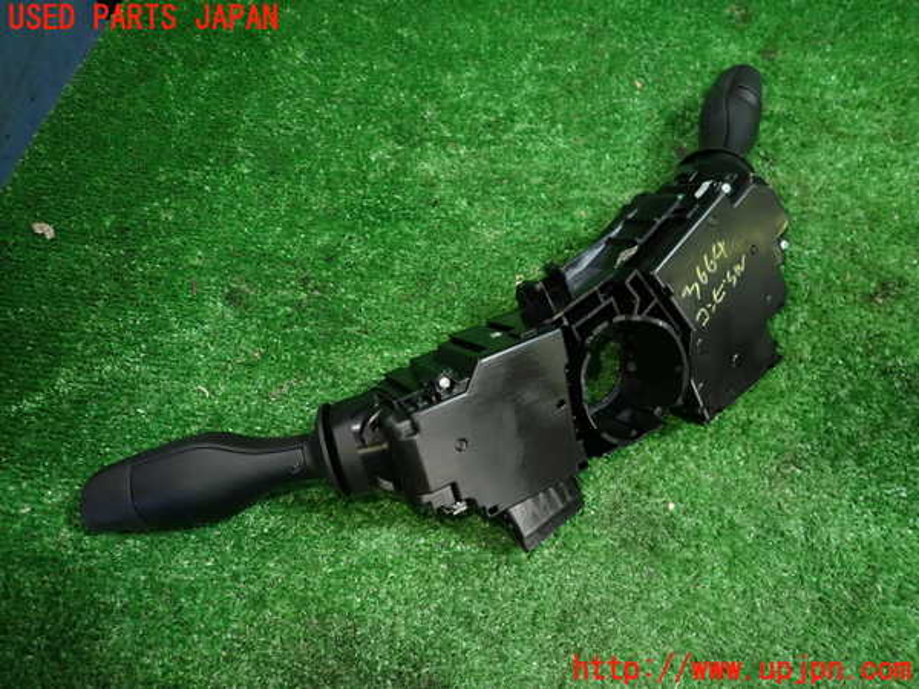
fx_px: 664
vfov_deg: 54.9
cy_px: 344
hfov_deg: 69.4
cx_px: 460
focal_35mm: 25
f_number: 2
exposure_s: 1/30
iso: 200
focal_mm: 4.5
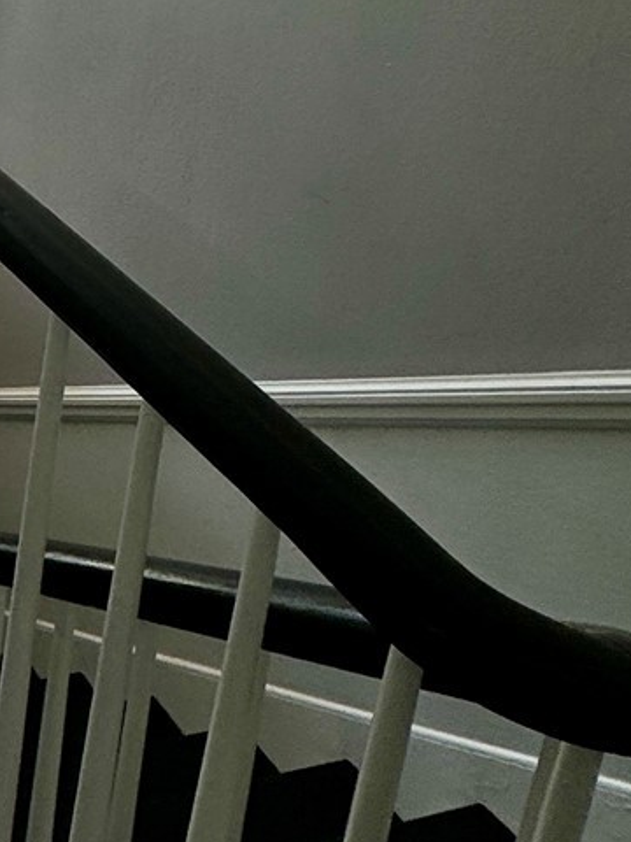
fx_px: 1361
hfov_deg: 20.7
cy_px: -46
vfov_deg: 31.2
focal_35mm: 56
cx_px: -408
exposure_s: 1/171
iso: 40
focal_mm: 2.22
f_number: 2.2
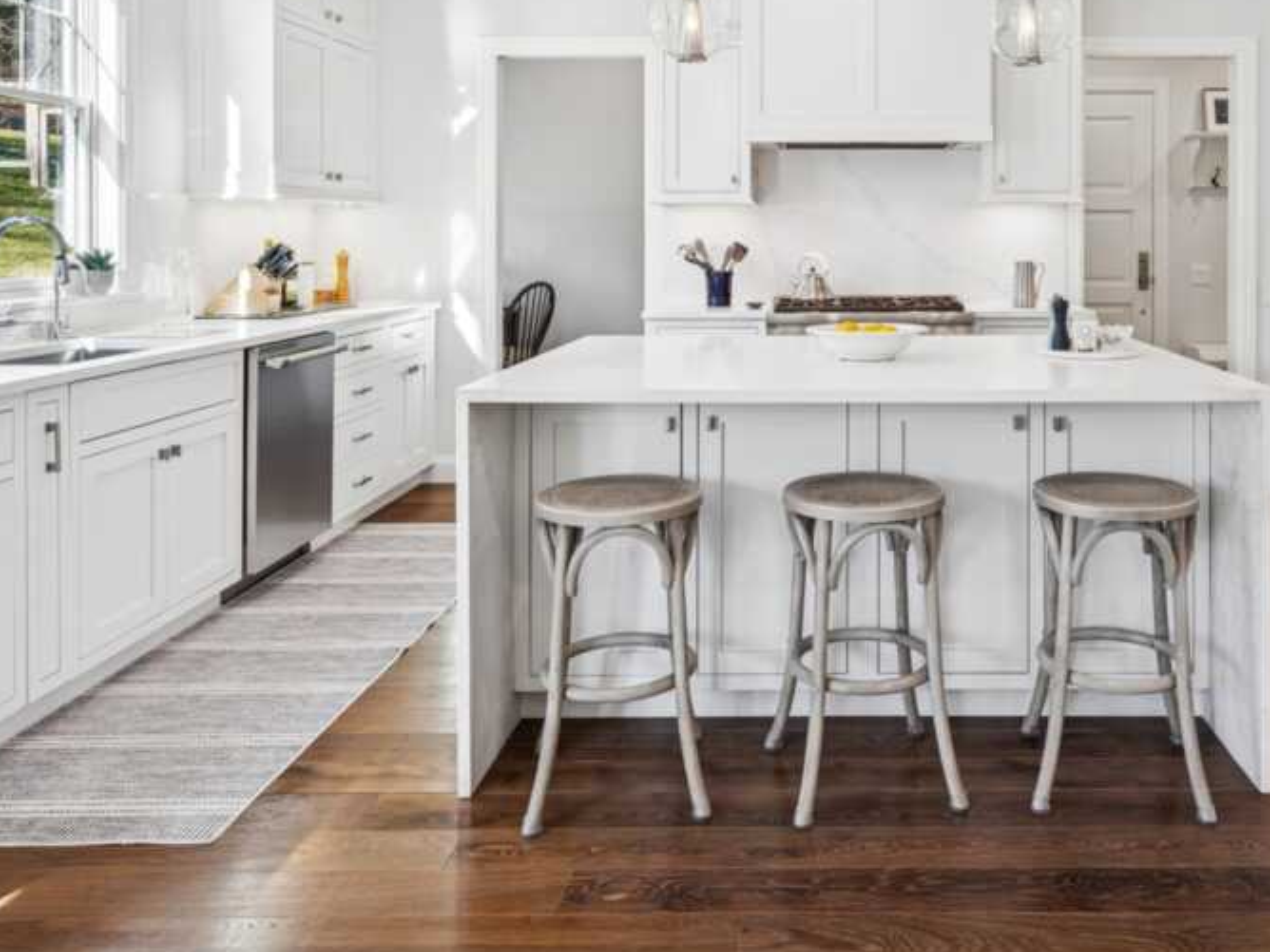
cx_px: 926
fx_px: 1027
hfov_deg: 60.5
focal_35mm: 28
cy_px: 316
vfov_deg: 48.9
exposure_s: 1/15
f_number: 11
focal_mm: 19
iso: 200
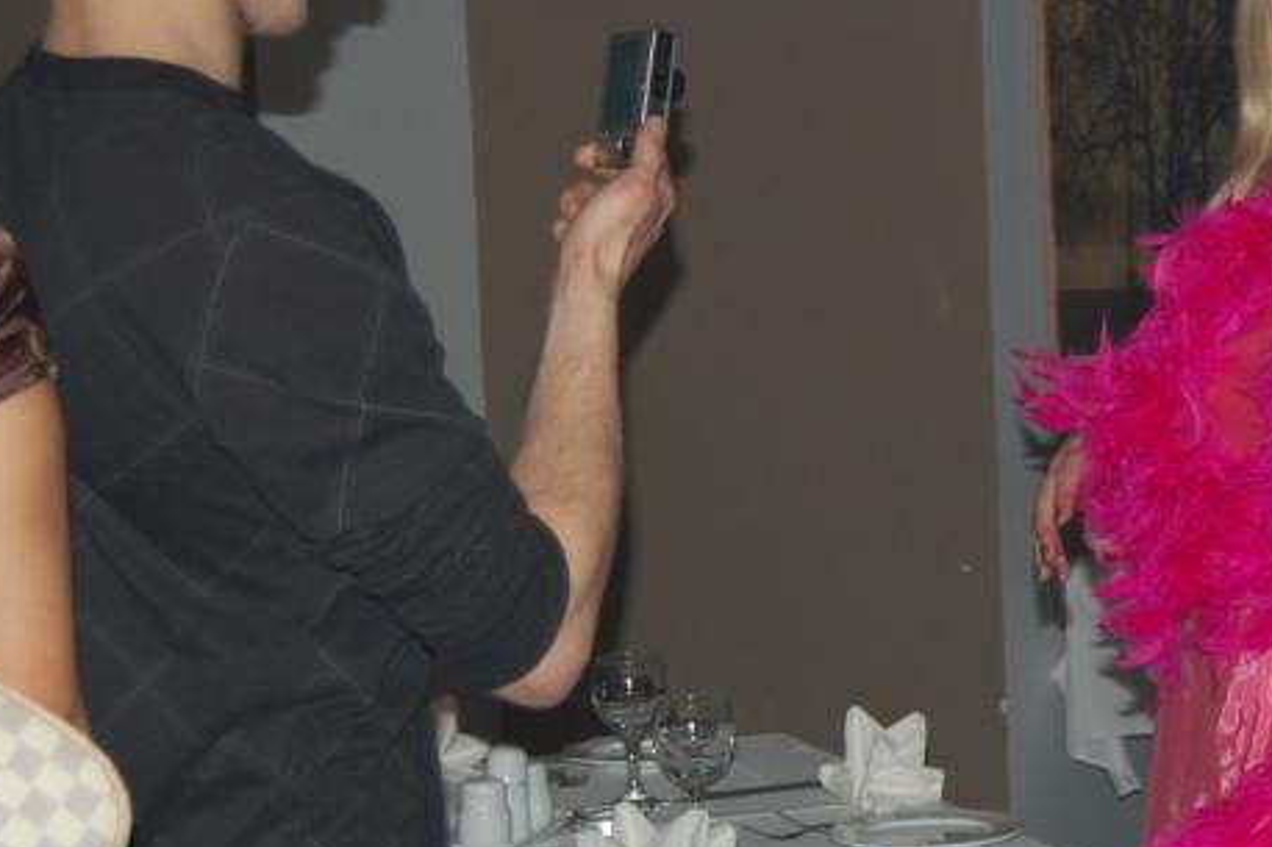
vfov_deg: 12.0
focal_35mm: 114
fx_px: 4026
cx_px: 1203
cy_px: 476
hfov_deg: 17.6
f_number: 4.5
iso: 400
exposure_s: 1/60
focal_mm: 34
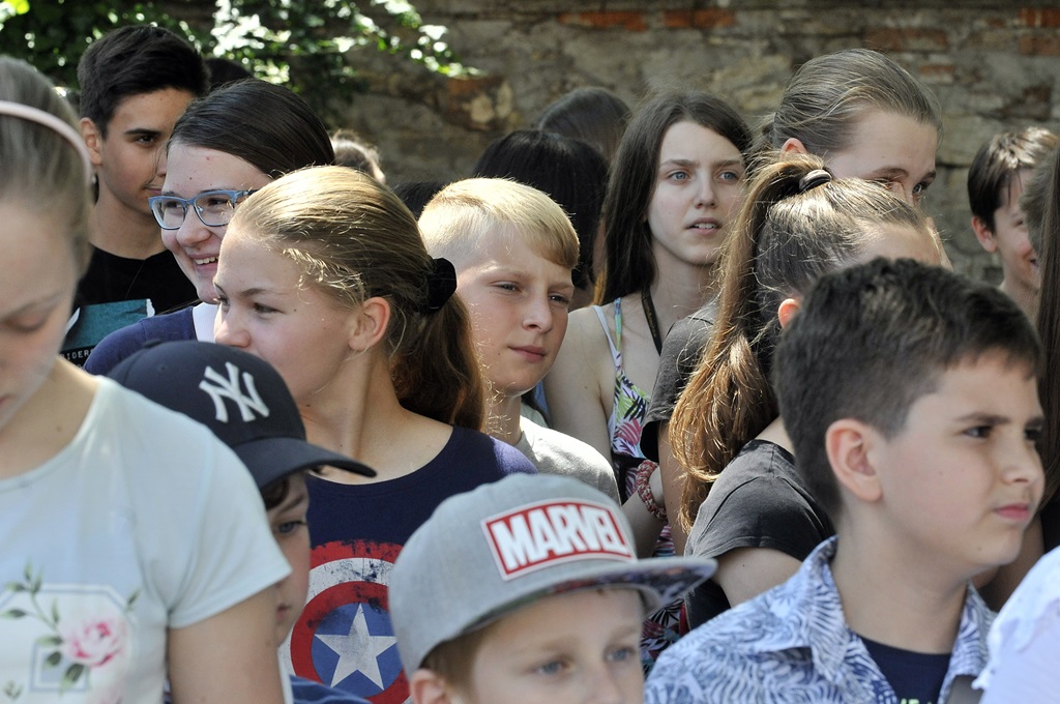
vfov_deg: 8.3
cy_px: 352
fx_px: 4852
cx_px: 530
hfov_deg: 12.5
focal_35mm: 165
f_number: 8
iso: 800
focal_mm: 110
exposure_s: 1/320
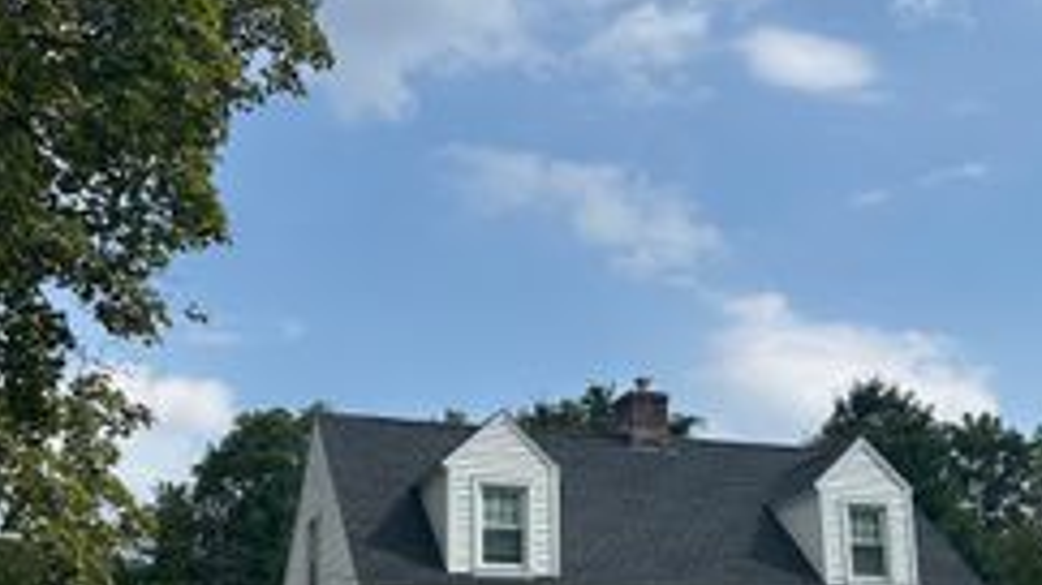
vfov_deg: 22.0
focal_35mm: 54
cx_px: 629
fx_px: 1492
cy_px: 445
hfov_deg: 38.3
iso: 80
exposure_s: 1/7042
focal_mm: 6.86
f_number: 1.78
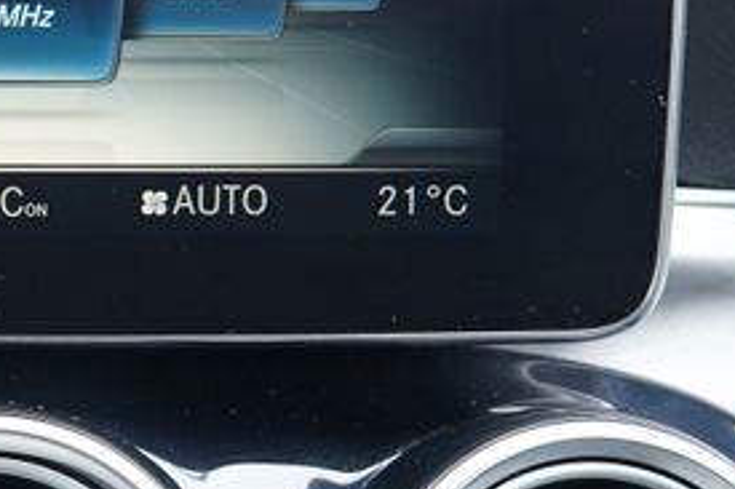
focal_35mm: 123
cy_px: 394
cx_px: 5
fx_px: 2510
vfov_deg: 11.1
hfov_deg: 16.3
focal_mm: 33
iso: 500
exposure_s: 1/60
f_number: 4
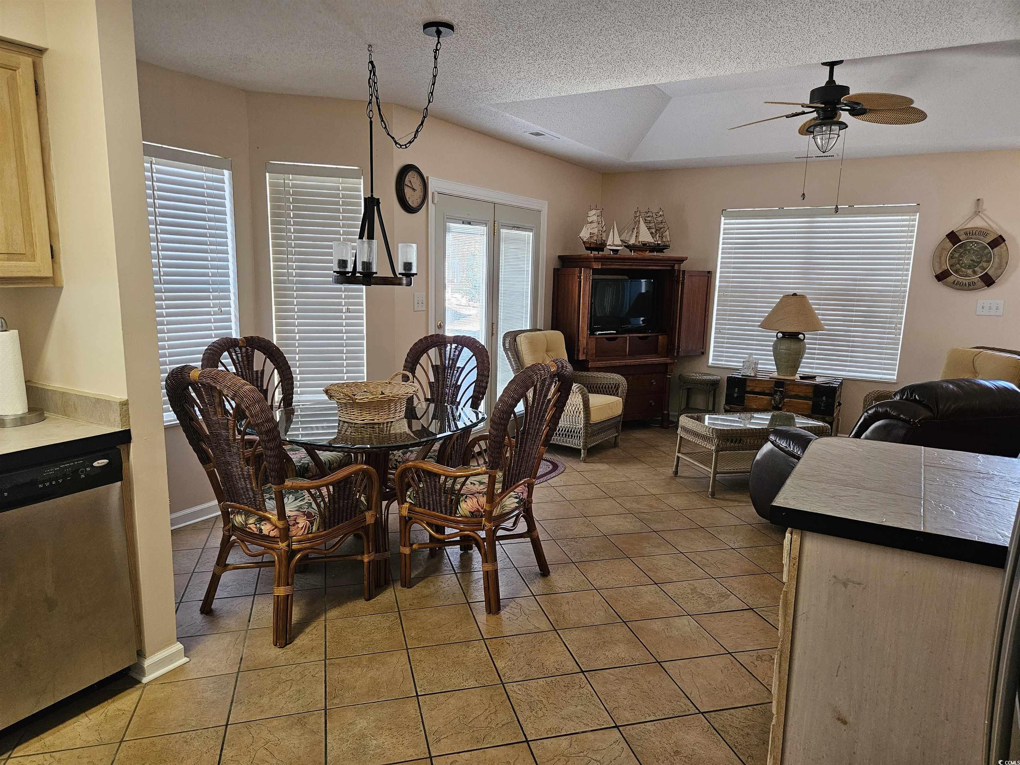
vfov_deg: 58.9
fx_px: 678
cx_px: 510
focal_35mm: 23
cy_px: 382
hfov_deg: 73.9
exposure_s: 1/120
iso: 400
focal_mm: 5.4
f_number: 1.8
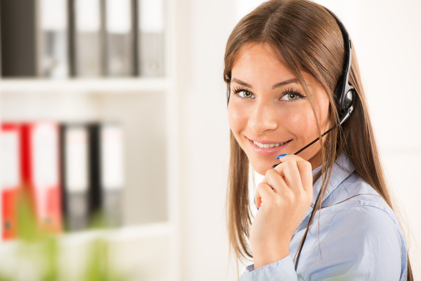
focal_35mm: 111
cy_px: 142
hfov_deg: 18.4
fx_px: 1299
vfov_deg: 12.4
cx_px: 210
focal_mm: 105
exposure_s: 1/125
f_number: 4
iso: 100
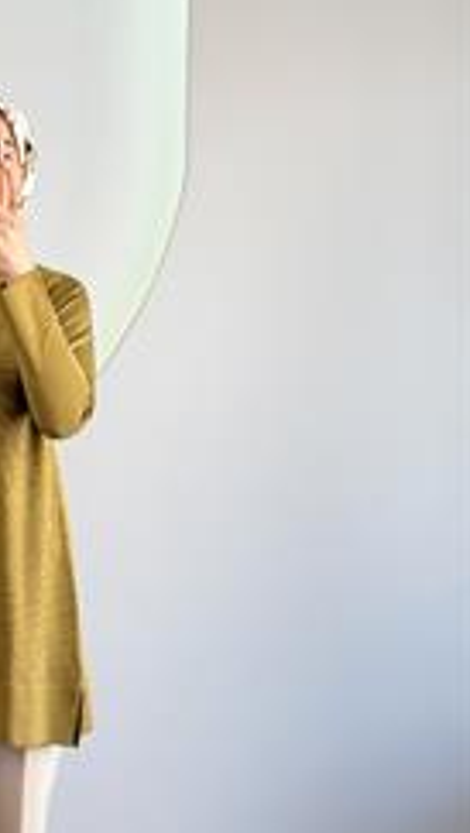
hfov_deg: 13.3
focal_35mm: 89
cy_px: 516
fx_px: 1968
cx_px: -58
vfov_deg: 23.9
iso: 50
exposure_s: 1/128
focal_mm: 6.76
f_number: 1.78
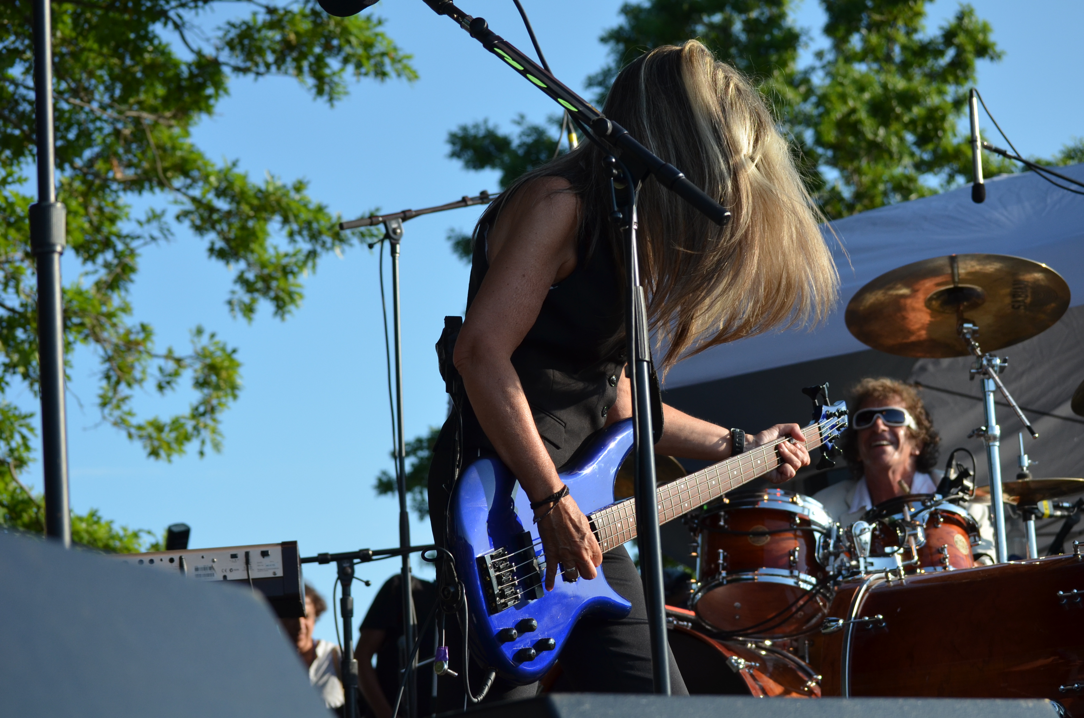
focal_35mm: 82
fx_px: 2479
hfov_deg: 24.7
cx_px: 542
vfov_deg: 16.5
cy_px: 359
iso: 400
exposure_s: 1/1250
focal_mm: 55
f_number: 5
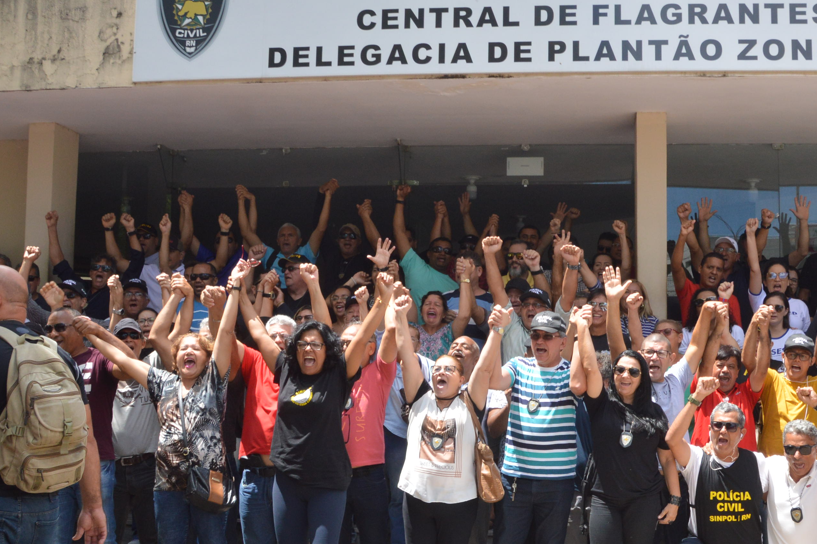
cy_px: 326
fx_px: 1088
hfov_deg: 40.8
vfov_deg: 28.0
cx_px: 512
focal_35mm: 48
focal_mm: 18
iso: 400
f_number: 11
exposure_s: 1/250
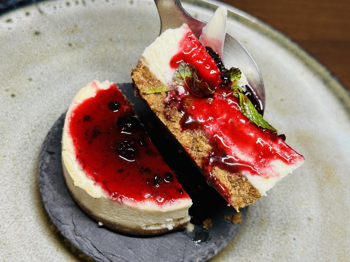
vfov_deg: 30.3
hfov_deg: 39.7
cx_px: 175
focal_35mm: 48
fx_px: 485
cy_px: 131
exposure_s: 1/41
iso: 100
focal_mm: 6.86
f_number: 1.78
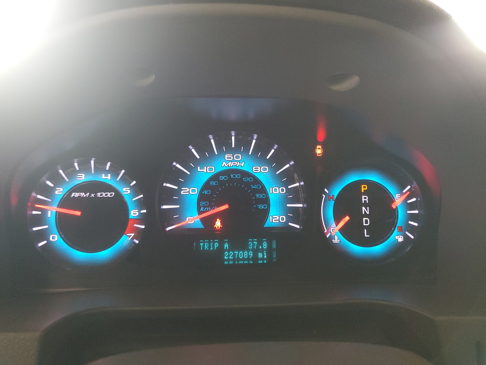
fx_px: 365
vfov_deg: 53.1
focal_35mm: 26
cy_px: 182
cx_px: 243
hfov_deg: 67.3
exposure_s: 1/25
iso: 298
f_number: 1.5
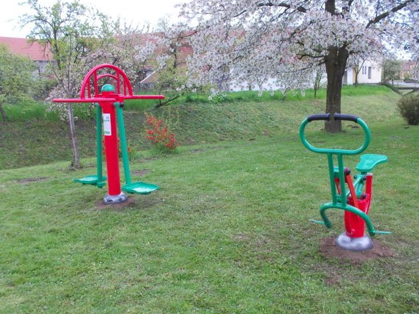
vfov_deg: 40.6
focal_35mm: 35
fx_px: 424
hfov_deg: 52.6
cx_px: 212
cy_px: 176
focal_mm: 4.1
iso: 80
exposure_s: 1/100
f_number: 3.3
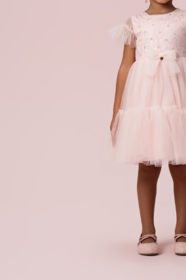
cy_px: 96
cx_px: 166
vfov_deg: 13.2
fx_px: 1201
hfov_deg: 8.8
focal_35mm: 155
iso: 100
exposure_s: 1/125
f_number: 7.1
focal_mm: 86
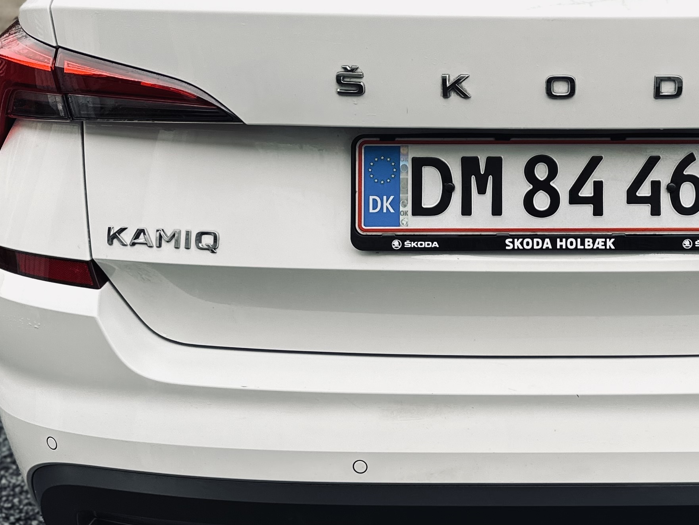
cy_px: 196
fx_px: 1111
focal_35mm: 55
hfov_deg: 33.8
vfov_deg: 26.5
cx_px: 572
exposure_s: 1/204
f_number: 1.78
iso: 64
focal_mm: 6.86
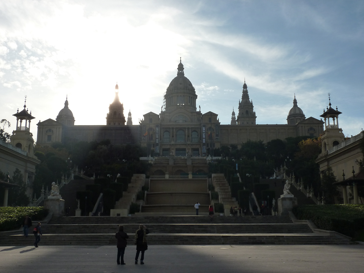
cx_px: 182
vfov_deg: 36.0
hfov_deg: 46.8
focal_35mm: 40
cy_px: 136
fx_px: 421
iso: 125
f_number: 5.6
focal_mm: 6.5
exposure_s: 1/800
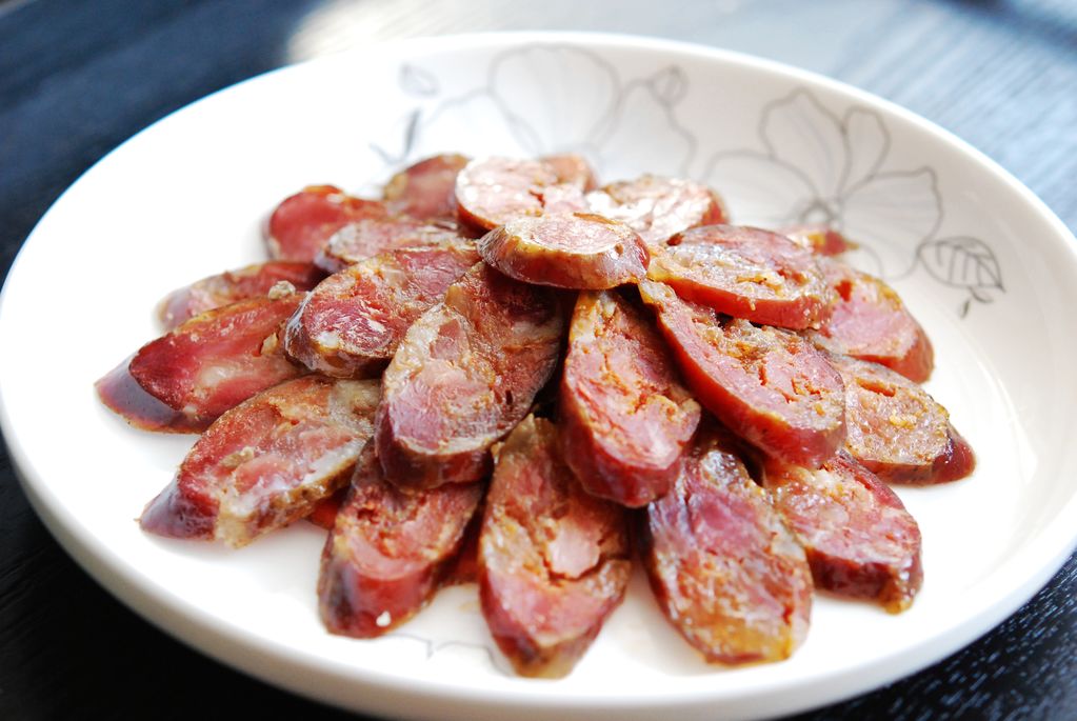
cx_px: 538
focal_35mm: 90
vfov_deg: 15.2
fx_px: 2696
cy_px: 360
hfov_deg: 22.6
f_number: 5
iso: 1000
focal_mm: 60
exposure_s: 1/125
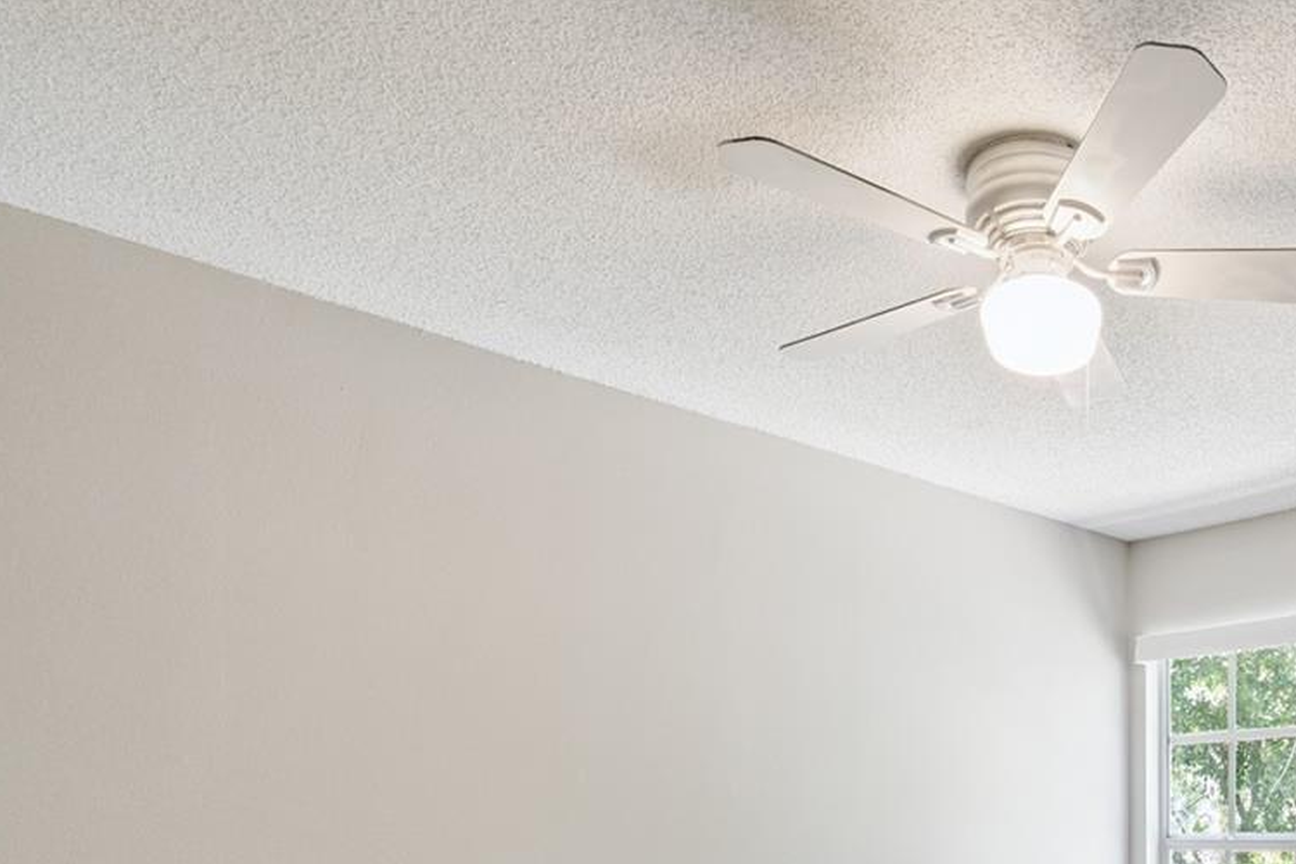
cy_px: 861
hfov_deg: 52.4
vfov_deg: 36.9
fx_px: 1152
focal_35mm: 32
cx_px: 1142
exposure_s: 1/20
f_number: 11
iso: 1600
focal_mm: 10
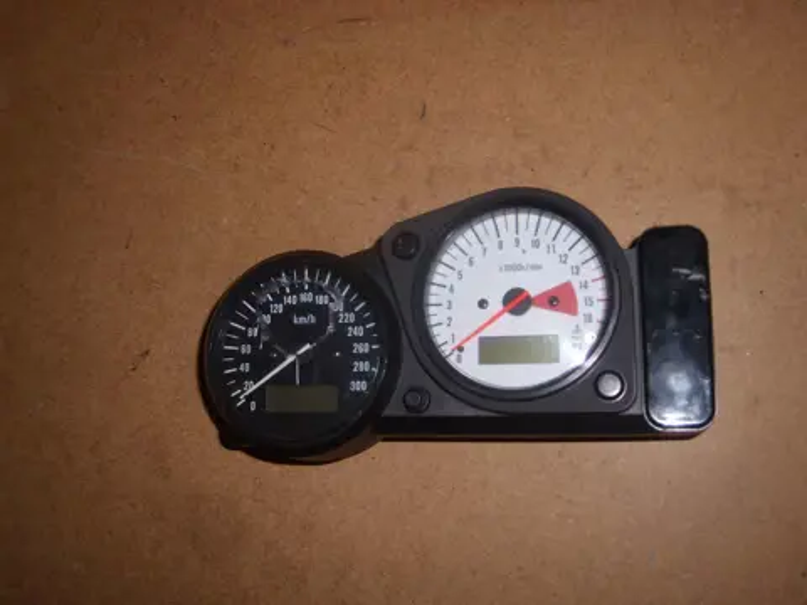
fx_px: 816
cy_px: 302
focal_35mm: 35
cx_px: 404
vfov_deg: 40.7
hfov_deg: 52.6
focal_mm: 5.8
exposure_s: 1/30
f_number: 7.1
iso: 50
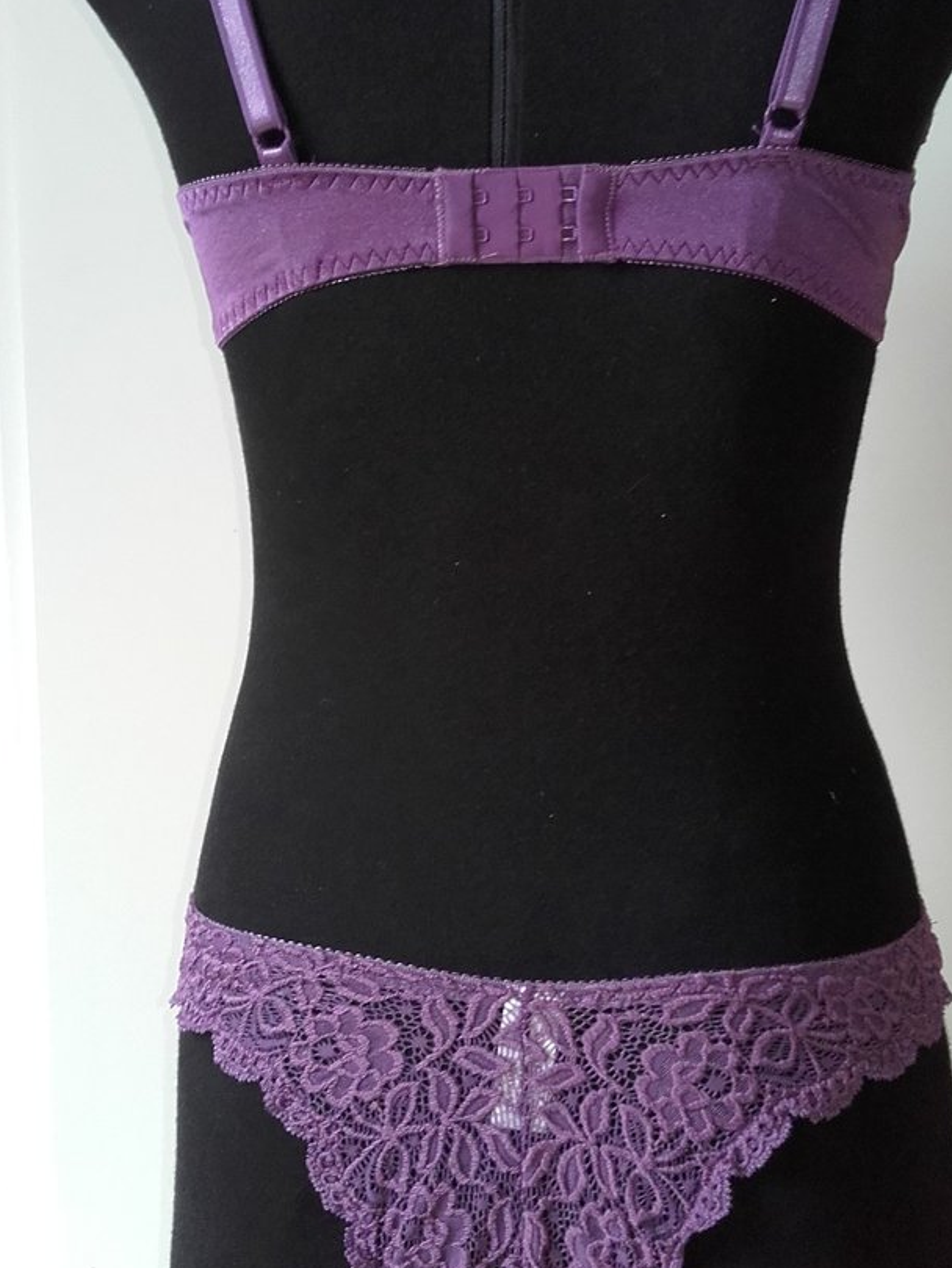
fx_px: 1869
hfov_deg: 28.6
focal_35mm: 51
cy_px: 580
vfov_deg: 37.5
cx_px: 490
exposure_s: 1/33
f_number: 2.2
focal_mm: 3.31
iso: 70
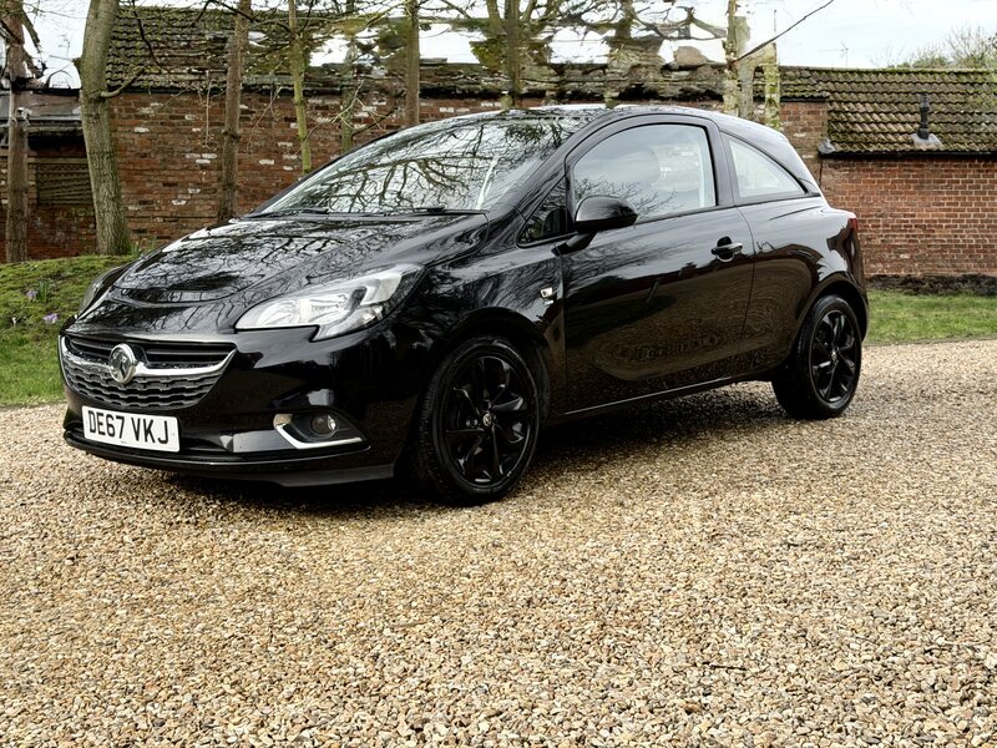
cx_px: 498
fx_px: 1382
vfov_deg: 30.3
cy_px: 374
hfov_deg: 39.7
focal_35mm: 48
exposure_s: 1/865
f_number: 1.78
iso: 64
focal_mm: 6.76
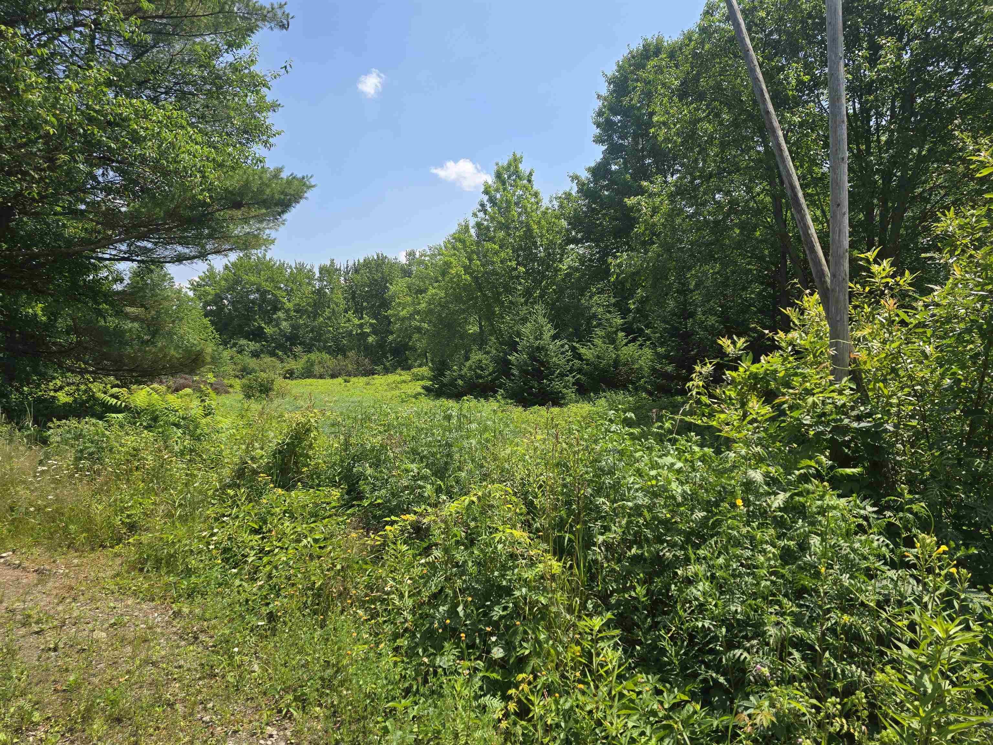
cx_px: 496
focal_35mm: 23
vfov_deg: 58.9
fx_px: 660
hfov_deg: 73.9
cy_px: 372
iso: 12
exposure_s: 1/603
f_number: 1.7
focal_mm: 6.3
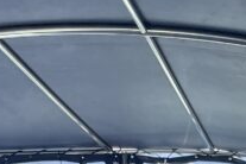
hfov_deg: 14.8
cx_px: 289
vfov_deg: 8.3
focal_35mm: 134
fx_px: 916
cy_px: 525
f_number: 1.6
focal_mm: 4.2
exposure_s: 1/1689
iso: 32
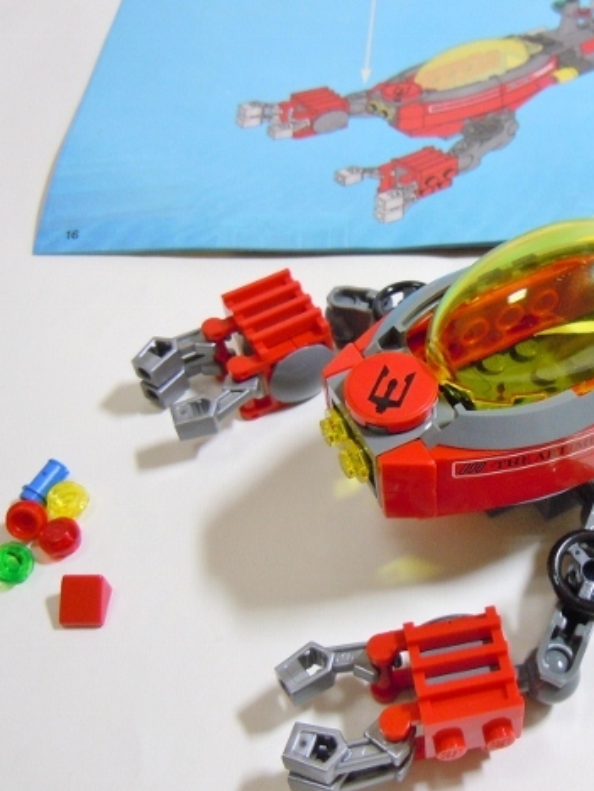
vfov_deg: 45.8
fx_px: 938
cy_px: 399
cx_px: 467
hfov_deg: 34.2
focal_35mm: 41
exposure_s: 1/25
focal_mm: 5.4
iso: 400
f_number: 3.5
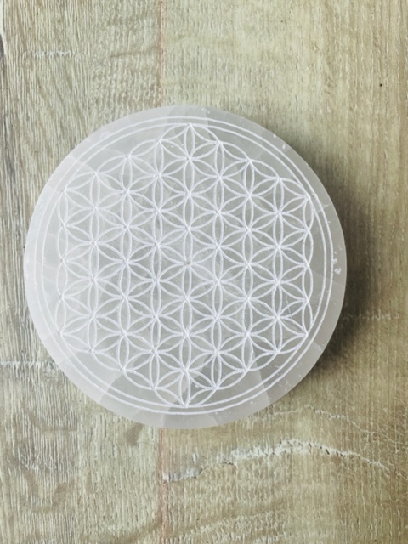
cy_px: 272
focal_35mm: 26
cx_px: 204
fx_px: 409
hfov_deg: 53.1
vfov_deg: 67.3
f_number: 1.6
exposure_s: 1/380
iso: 32
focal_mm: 4.2
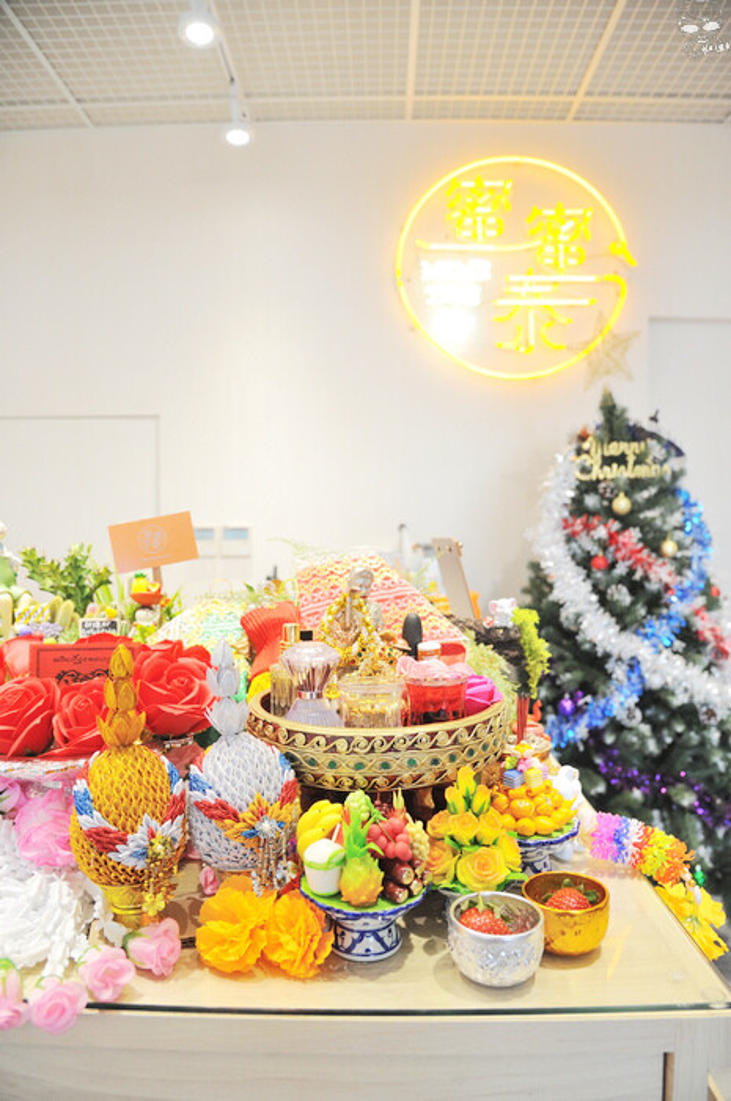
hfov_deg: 53.0
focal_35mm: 24
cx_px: 366
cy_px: 550
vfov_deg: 73.8
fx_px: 733
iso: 1000
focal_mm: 24
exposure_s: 1/100
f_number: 5.6
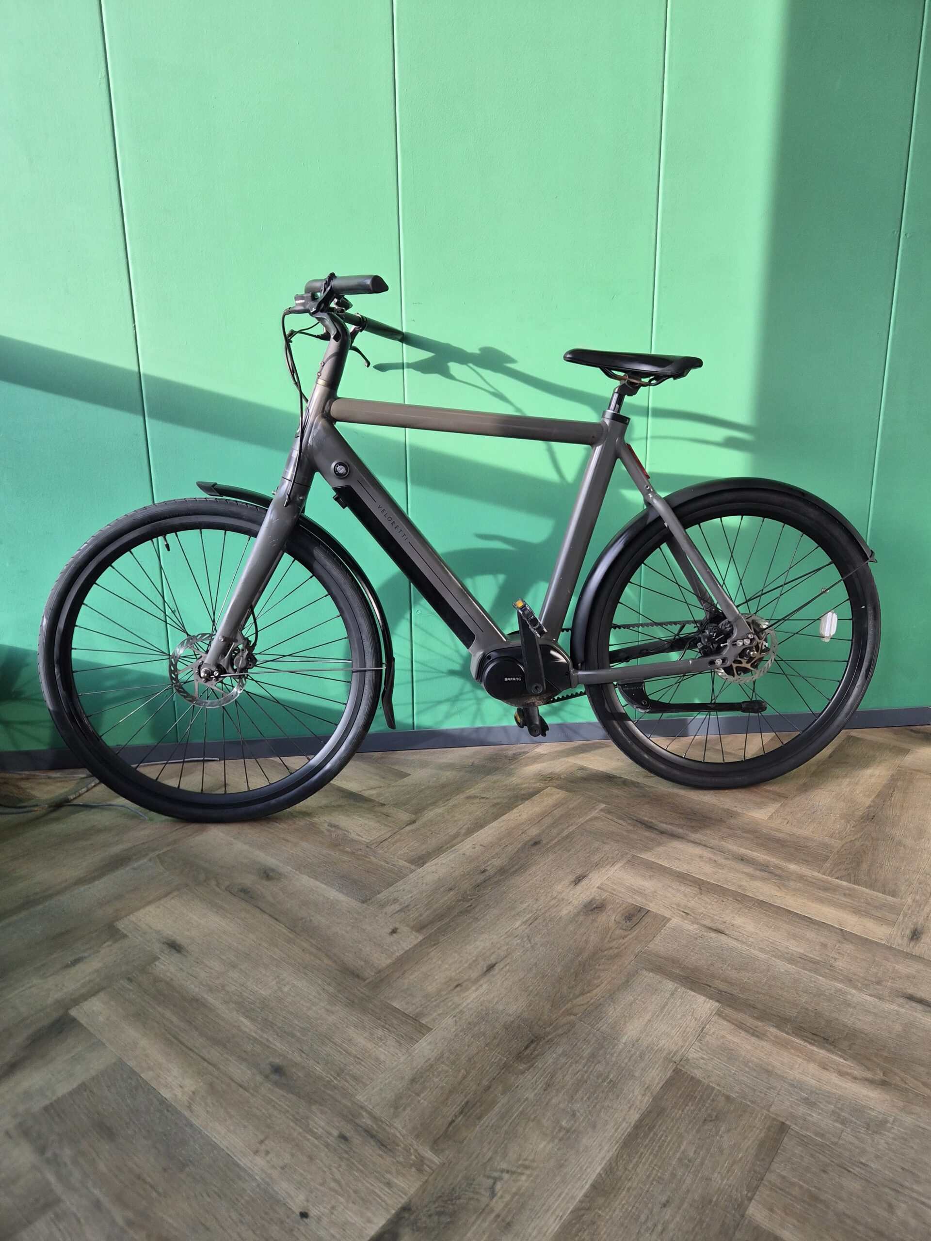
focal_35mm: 23
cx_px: 466
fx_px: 825
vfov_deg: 73.9
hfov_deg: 58.9
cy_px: 620
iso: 25
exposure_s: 1/122
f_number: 1.8
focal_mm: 5.4
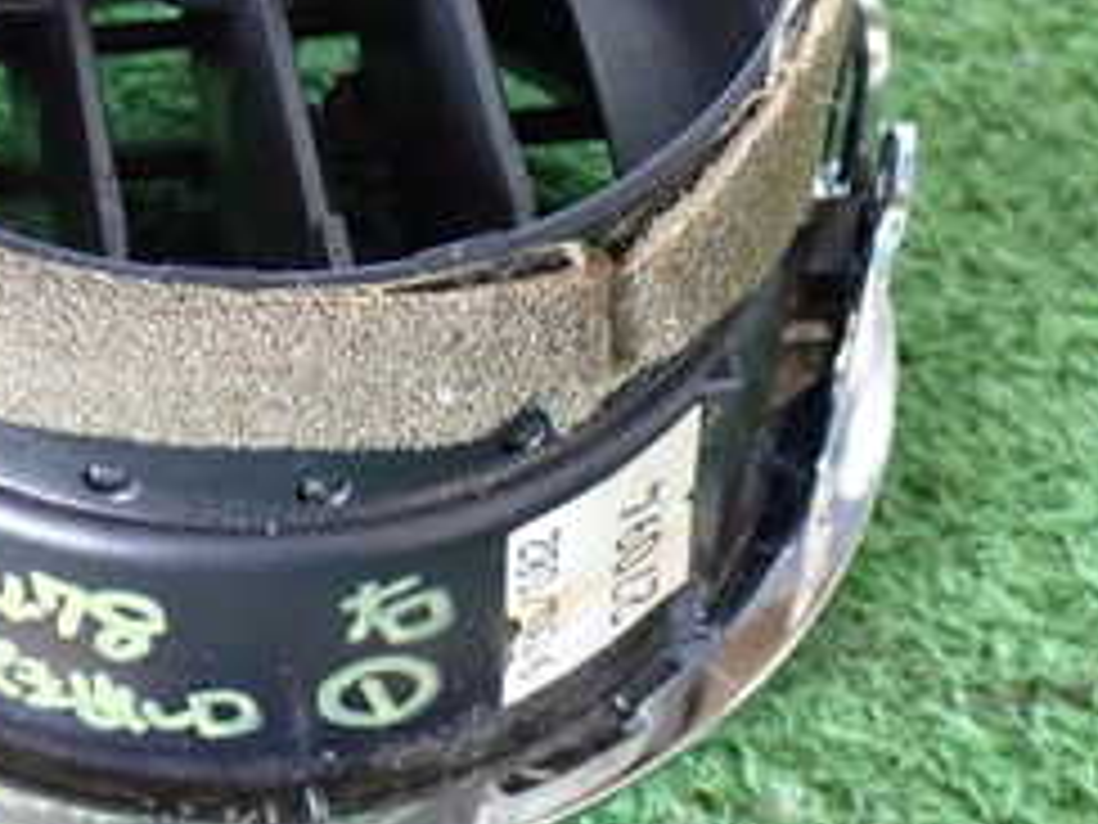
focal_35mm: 108
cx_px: 202
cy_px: 144
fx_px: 3426
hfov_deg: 18.0
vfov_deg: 13.6
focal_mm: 7.84
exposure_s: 1/30
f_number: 2.9
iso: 800
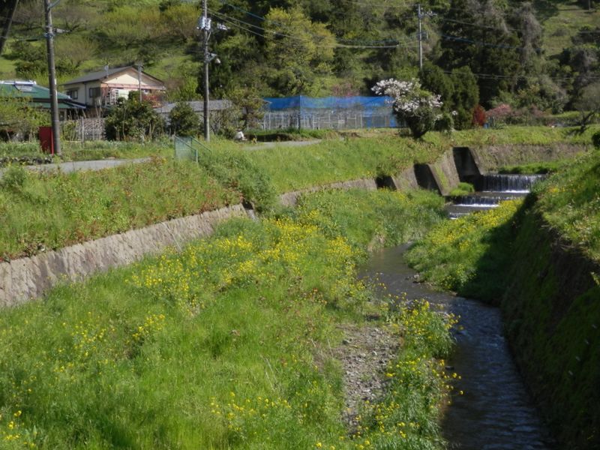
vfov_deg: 29.7
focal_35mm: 49
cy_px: 225
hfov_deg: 38.9
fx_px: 849
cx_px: 300
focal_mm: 8.9
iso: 80
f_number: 4
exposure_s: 1/500
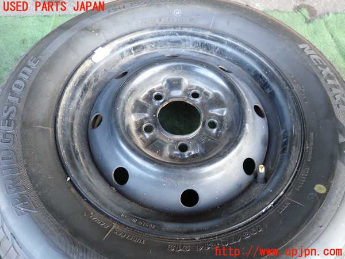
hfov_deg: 69.4
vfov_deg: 54.9
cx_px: 172
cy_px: 130
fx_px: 249
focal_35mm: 25
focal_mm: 4.5
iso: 200
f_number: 2
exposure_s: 1/40
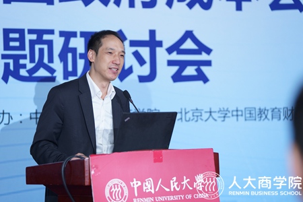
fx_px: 1153
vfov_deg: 10.0
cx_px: 152
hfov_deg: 15.0
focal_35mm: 137
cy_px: 101
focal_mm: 137
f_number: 3.2
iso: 1250
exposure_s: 1/200
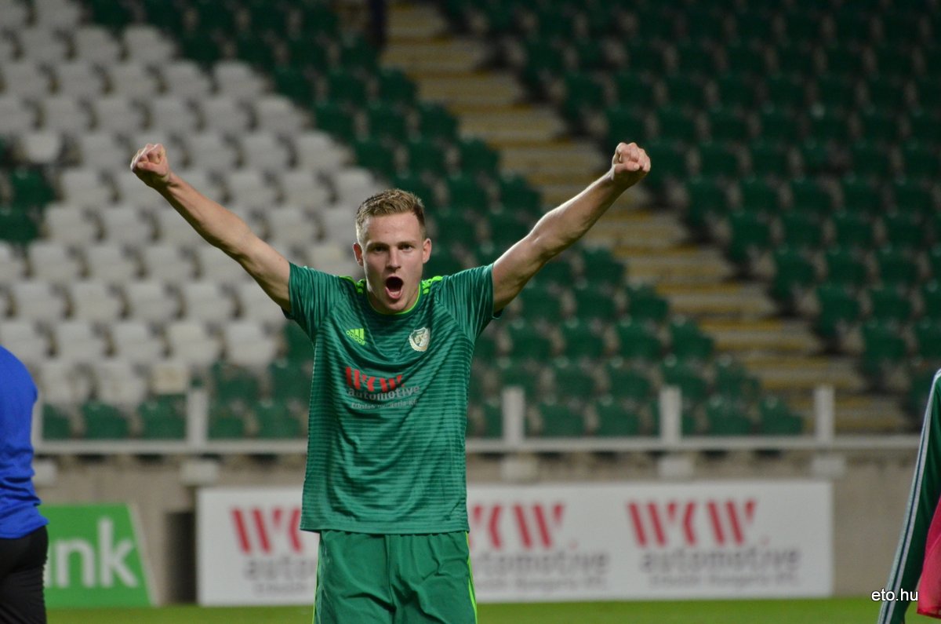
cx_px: 470
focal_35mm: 390
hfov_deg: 5.3
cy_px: 312
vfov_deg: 3.5
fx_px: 10174
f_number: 5.6
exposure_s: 1/320
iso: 1600
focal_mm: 260
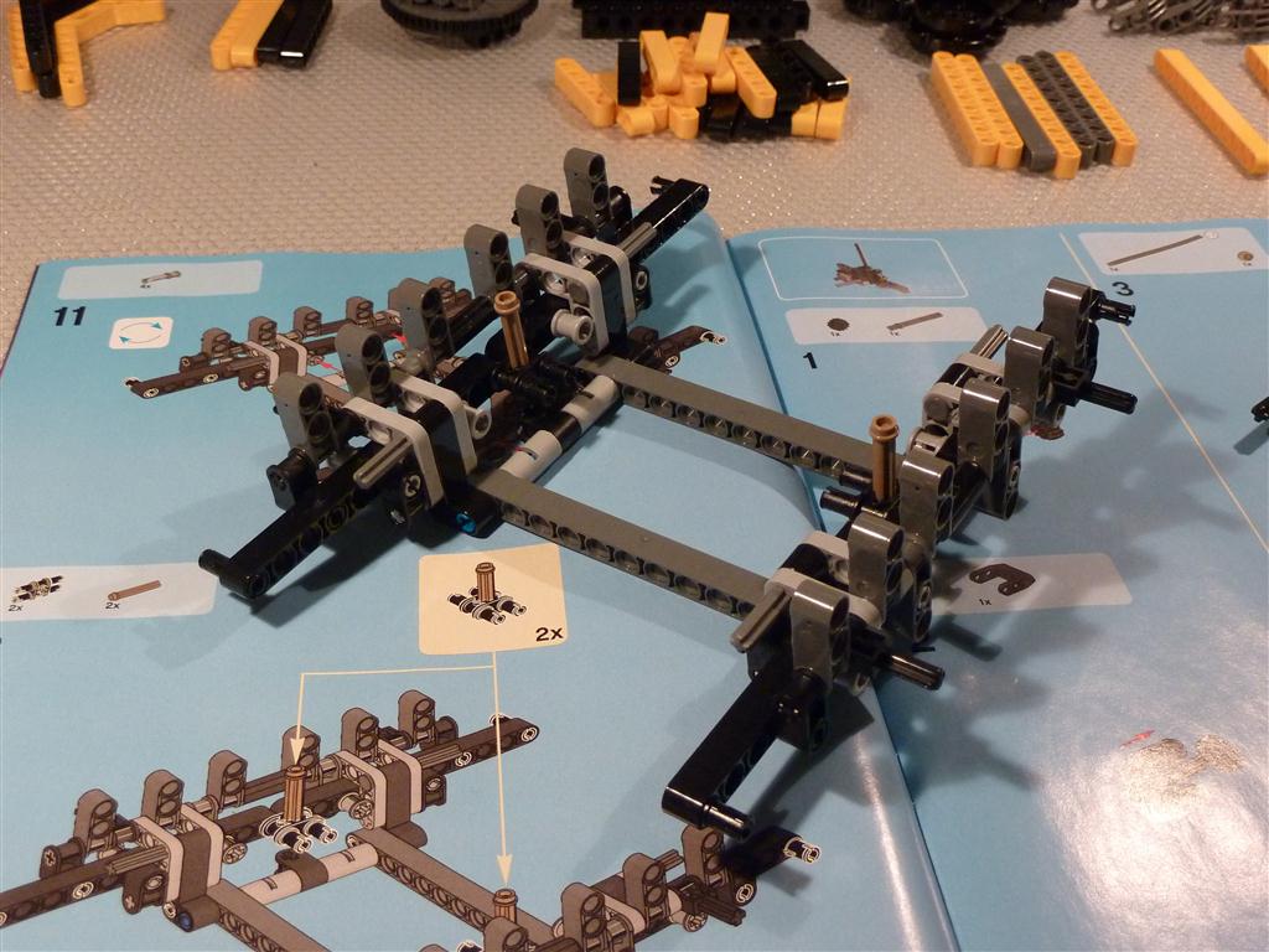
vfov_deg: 34.3
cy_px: 476
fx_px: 1540
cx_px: 634
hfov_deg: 44.8
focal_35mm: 42
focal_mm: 6.9
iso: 400
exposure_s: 1/25
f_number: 3.7
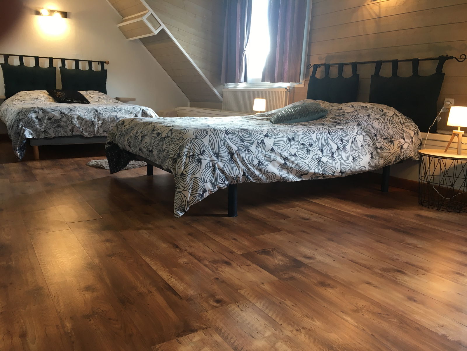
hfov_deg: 61.7
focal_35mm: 29
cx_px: 234
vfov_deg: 48.2
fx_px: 391
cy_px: 176
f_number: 2.2
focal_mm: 4.15
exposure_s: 1/33
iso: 64
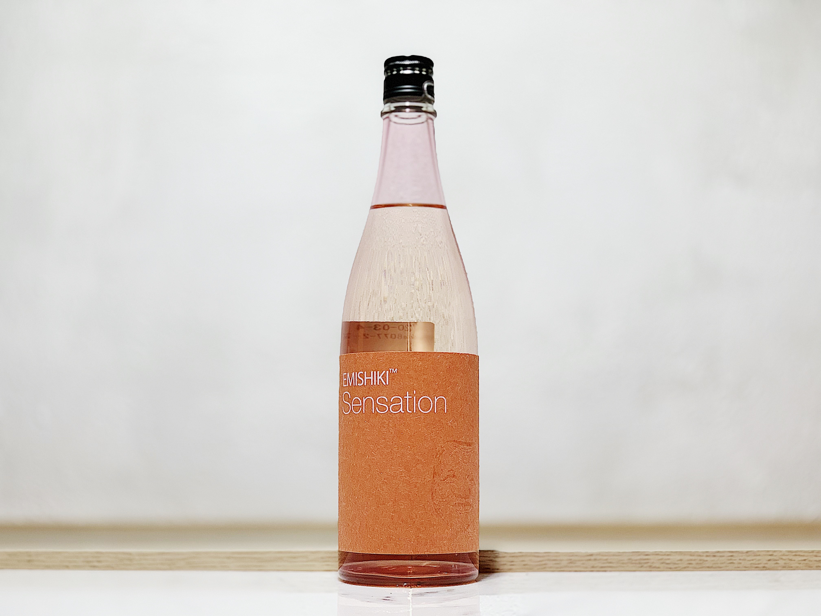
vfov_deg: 28.0
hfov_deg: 36.8
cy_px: 308
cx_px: 410
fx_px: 1233
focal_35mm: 52
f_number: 2.4
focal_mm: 6
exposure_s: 1/99
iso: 100
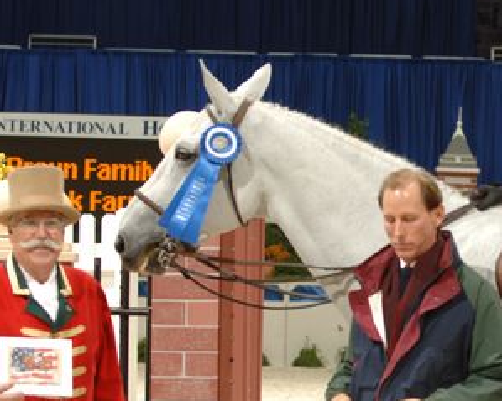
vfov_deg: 7.3
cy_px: 249
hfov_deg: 9.1
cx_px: 396
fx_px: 3134
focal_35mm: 211
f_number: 4
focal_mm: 70
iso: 200
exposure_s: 1/250
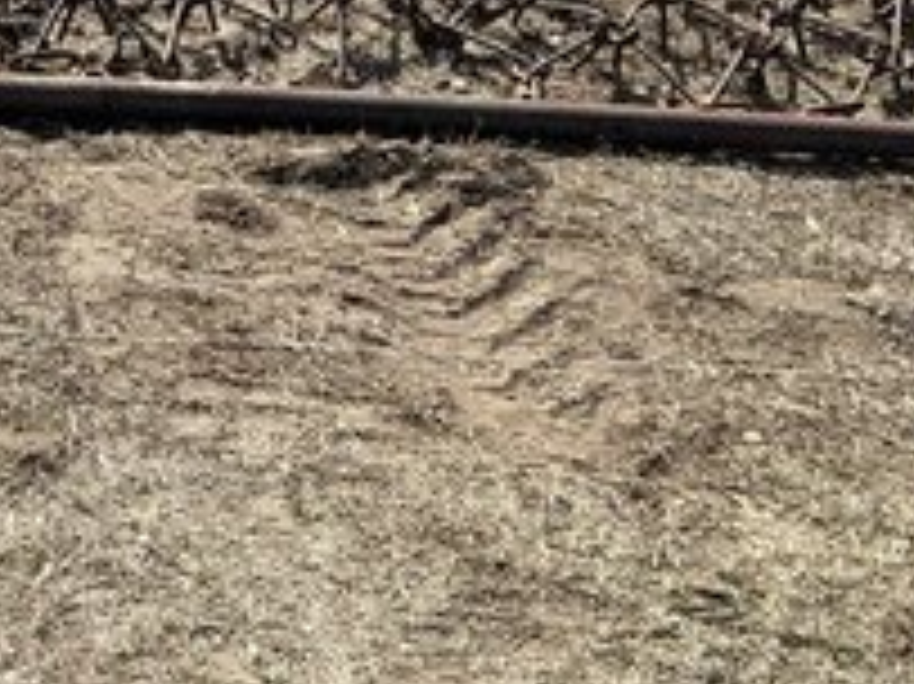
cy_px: 119
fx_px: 2296
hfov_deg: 20.9
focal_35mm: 87
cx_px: -191
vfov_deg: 16.8
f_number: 1.8
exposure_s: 1/1377
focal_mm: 3
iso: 25
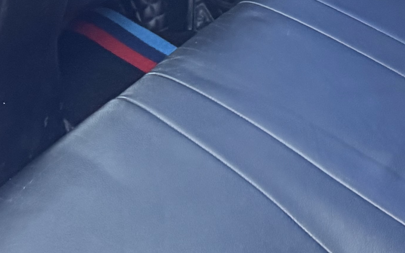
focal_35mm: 106
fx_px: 1170
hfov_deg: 19.6
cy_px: -182
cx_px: 180
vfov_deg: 11.6
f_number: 1.78
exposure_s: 1/50
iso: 400
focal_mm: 6.76
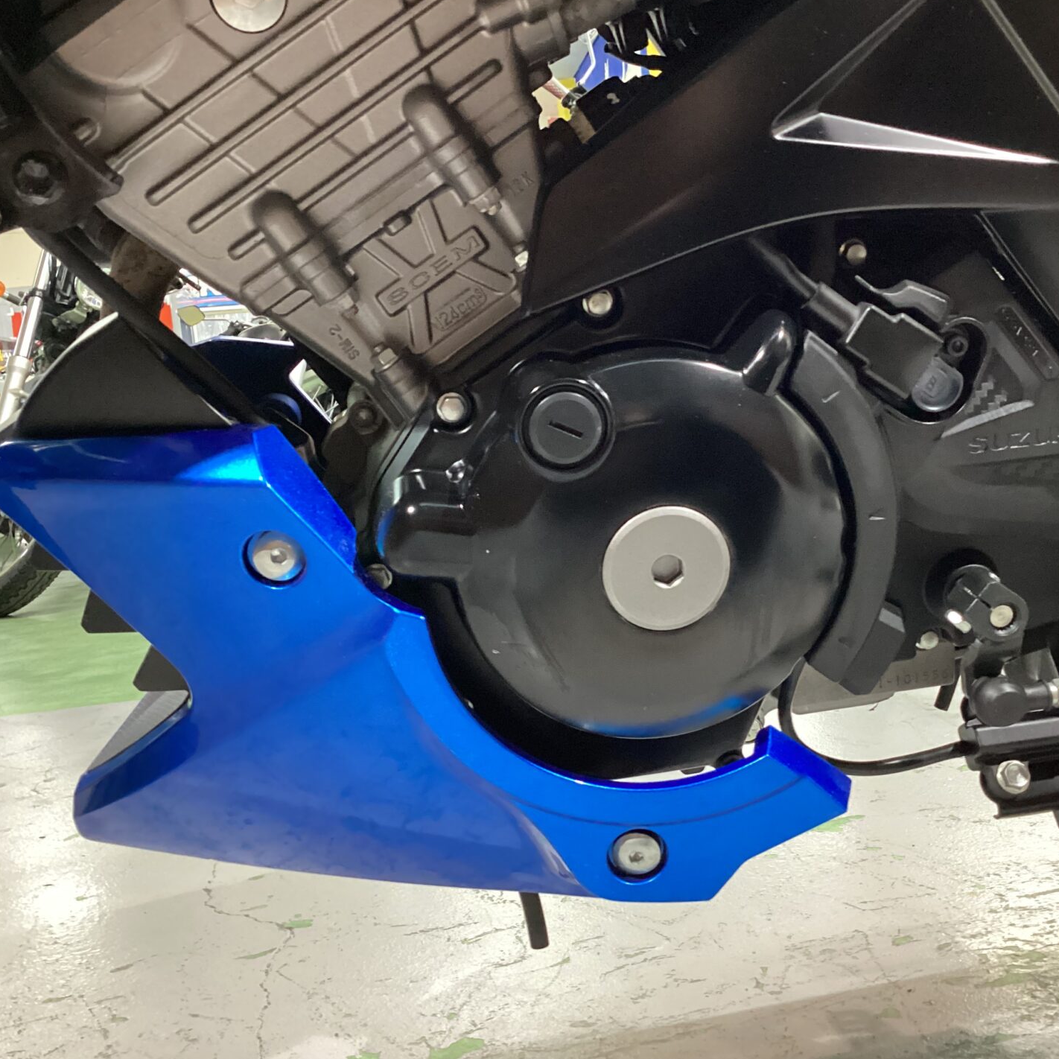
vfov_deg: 44.9
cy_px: 528
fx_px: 1281
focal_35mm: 37
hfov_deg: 44.7
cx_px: 629
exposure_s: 1/30
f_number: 2.4
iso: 400
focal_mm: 3.3
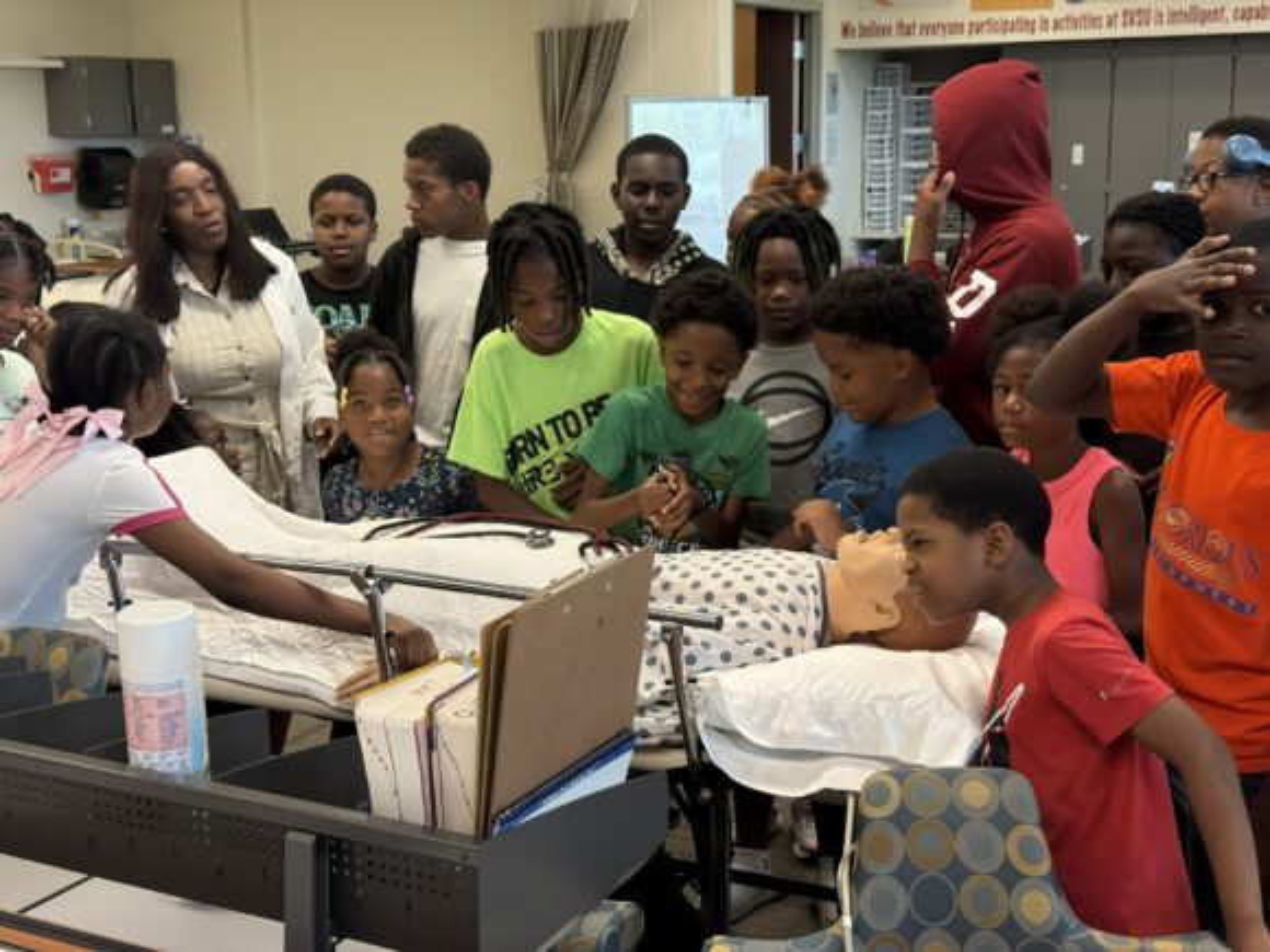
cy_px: 476
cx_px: 635
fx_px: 1761
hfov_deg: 39.7
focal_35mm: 48
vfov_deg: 30.3
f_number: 1.78
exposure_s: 1/120
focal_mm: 6.76
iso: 320
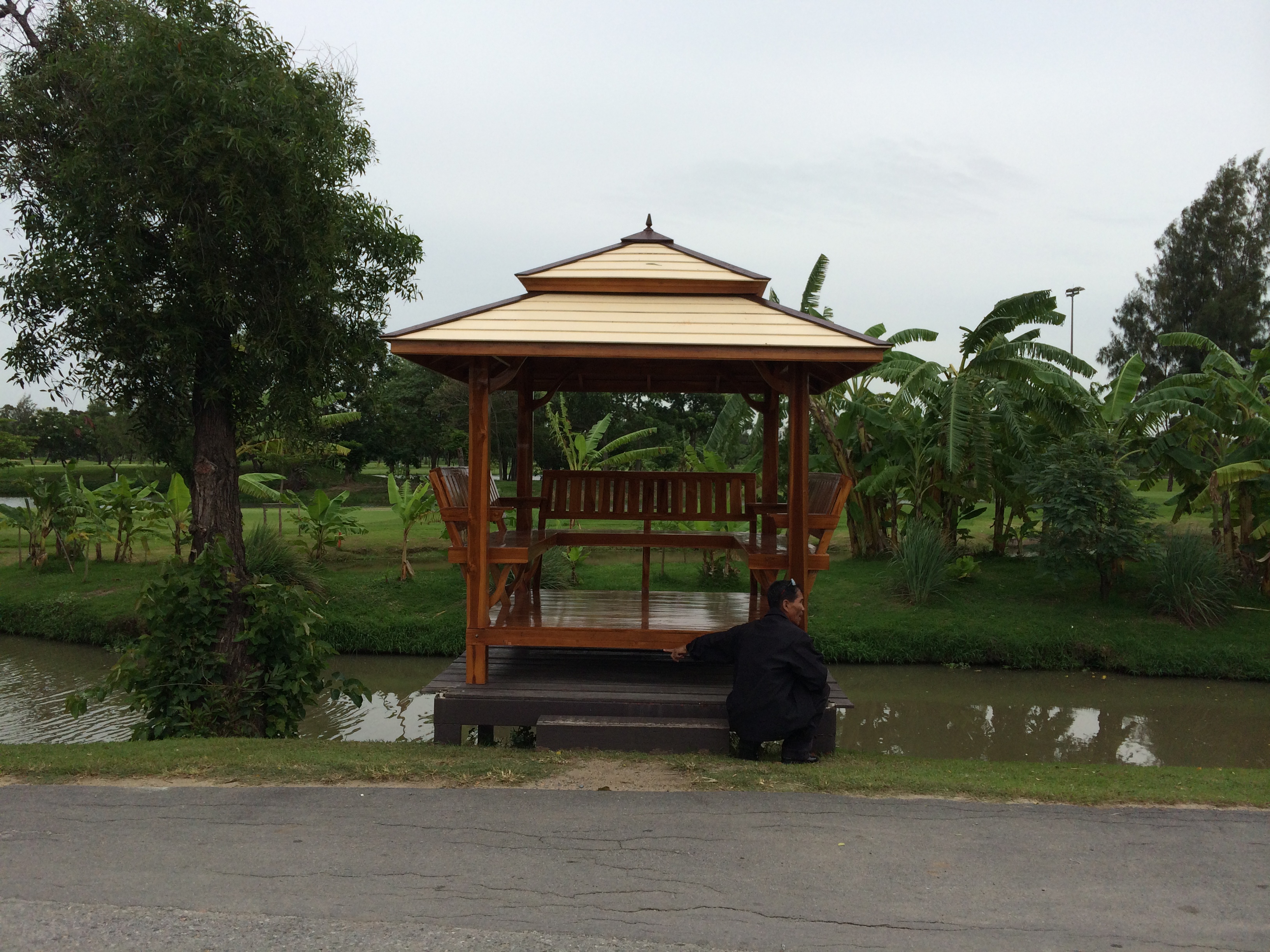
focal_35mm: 30
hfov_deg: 60.0
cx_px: 635
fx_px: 1101
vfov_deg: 46.8
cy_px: 476
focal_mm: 4.12
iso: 32
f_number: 2.2
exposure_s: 1/1368
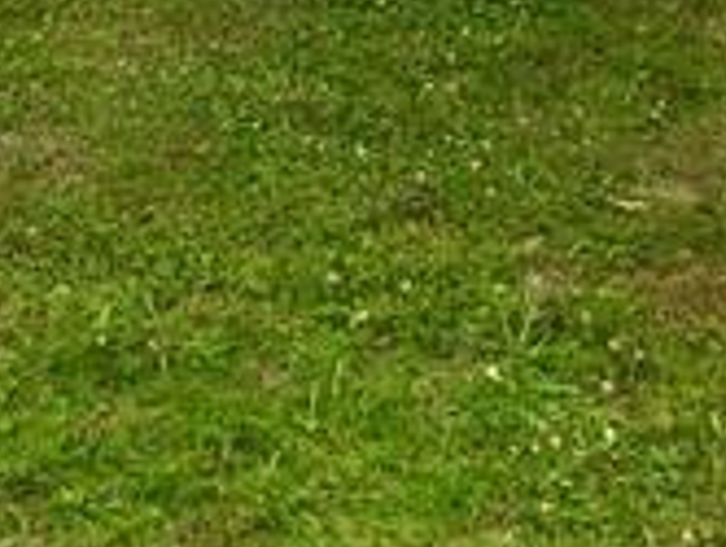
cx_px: 468
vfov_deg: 9.1
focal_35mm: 148
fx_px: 3108
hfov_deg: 13.3
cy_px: -740
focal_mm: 4.5
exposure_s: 1/400
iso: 100
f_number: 2.8
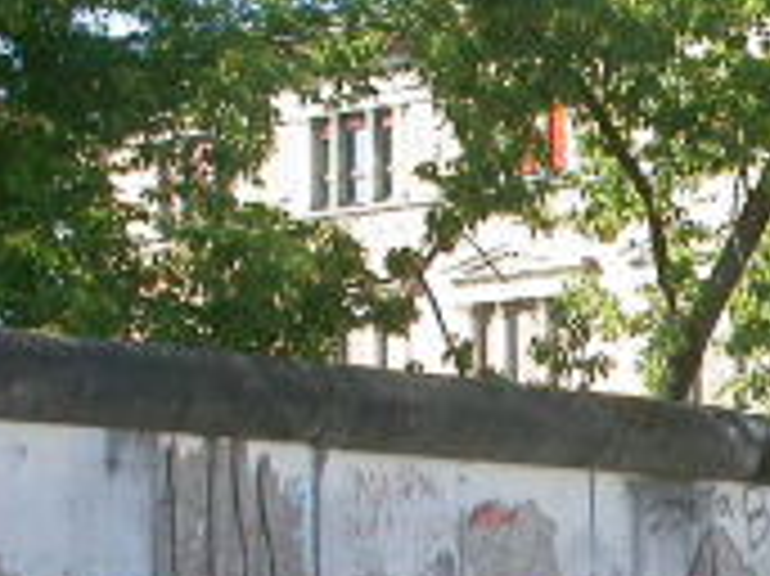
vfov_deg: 10.3
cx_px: 964
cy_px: 608
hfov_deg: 13.5
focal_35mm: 142
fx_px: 3156
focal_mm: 7.85
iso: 100
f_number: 6
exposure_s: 1/109
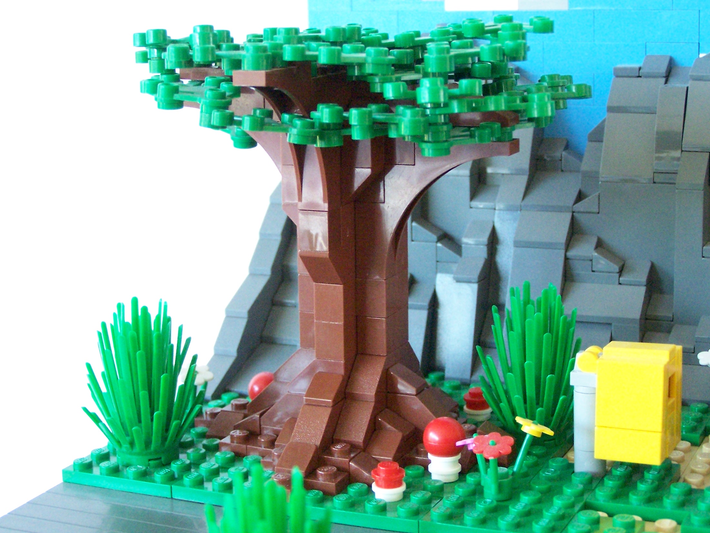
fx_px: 1538
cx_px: 390
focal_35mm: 75
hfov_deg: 26.0
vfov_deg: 19.6
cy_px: 271
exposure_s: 1/30
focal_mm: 10.7
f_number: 3.2
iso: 400
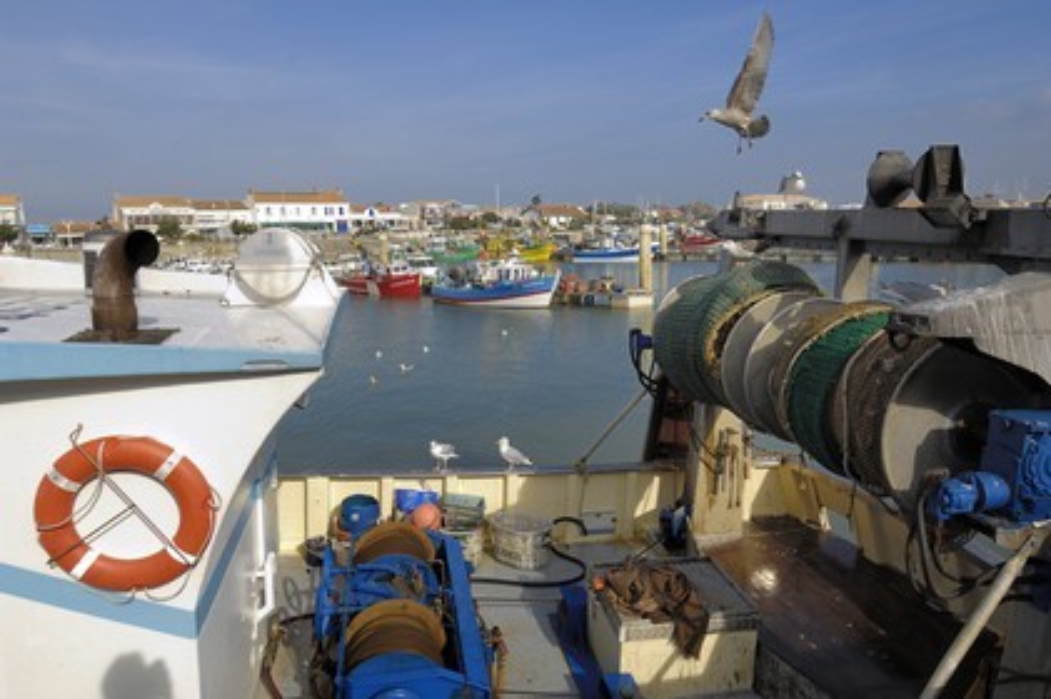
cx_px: 526
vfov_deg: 56.1
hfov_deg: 77.4
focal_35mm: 22
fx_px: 656
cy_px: 350
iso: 100
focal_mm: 15
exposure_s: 1/160
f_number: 9
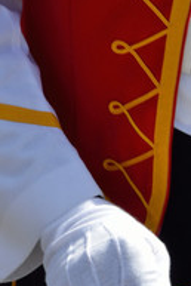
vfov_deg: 6.2
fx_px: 2582
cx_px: 223
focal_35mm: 325
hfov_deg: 4.2
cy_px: -187
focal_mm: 60
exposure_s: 1/250
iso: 100
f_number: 8
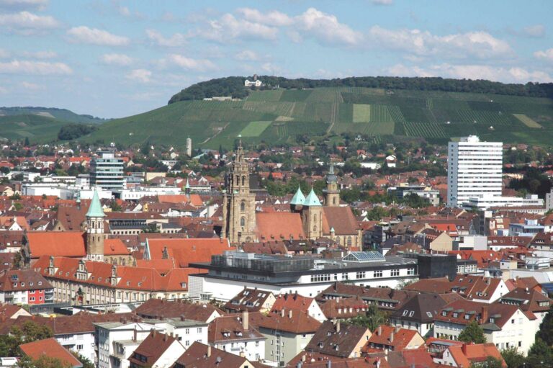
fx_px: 1612
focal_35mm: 105
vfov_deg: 13.0
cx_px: 276
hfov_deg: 19.5
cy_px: 184
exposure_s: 1/400
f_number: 10
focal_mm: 70
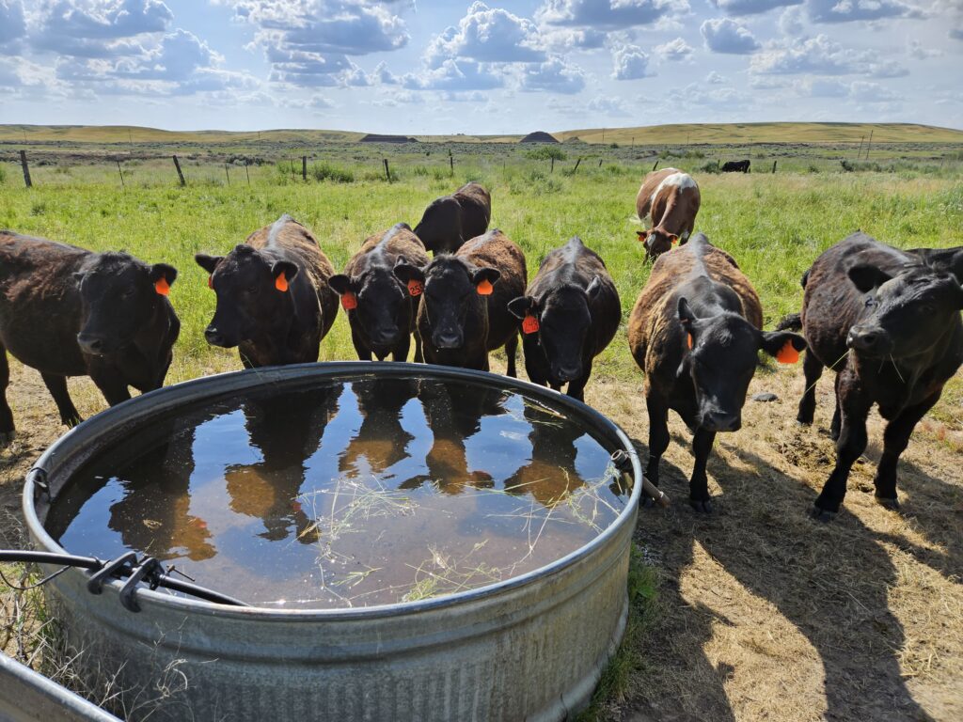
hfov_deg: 73.9
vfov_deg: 58.9
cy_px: 361
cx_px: 482
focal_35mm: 23
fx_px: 640
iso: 25
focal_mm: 5.4
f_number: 1.8
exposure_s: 1/1126
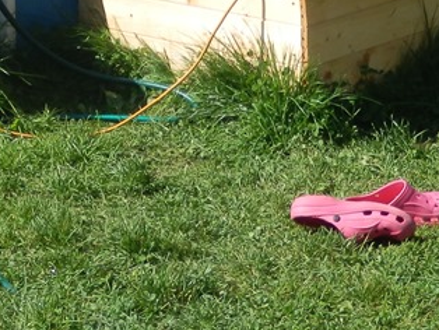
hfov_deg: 9.2
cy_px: -206
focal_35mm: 215
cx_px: 66
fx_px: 2729
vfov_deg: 6.8
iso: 80
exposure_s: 1/400
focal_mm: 11.9
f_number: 4.4
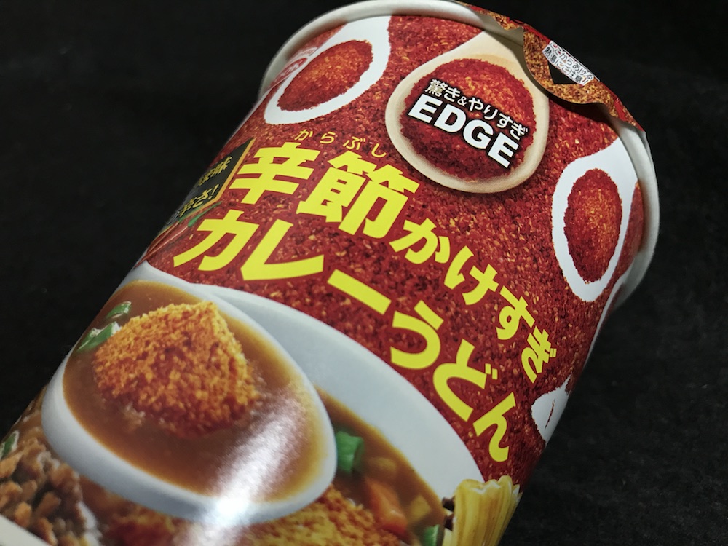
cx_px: 364
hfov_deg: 63.4
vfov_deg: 49.7
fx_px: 589
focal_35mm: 28
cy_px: 273
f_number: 1.8
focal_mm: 3.99
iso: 40
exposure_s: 1/18
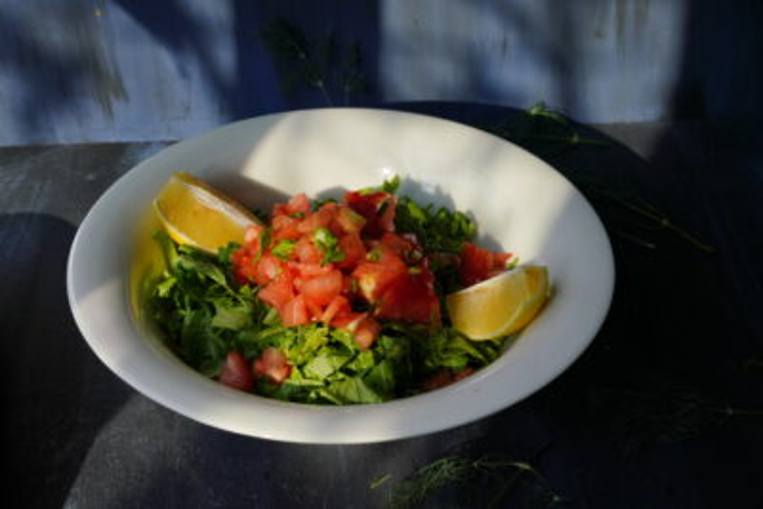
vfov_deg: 24.6
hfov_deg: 36.2
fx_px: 1166
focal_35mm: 55
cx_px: 382
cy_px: 254
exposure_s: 1/800
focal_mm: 55
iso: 800
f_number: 10
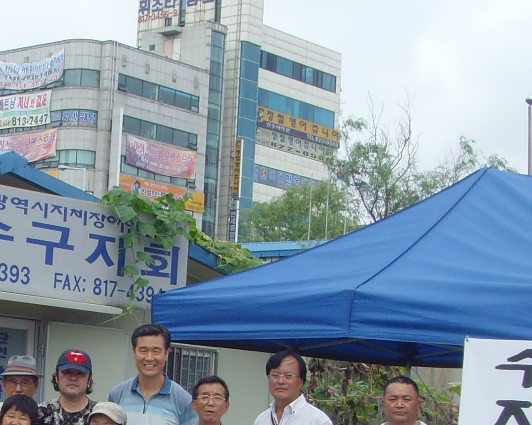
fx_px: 1590
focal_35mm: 101
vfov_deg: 15.0
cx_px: 27
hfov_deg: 18.6
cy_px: 431
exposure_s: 1/250
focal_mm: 6.6
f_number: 6.3
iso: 80
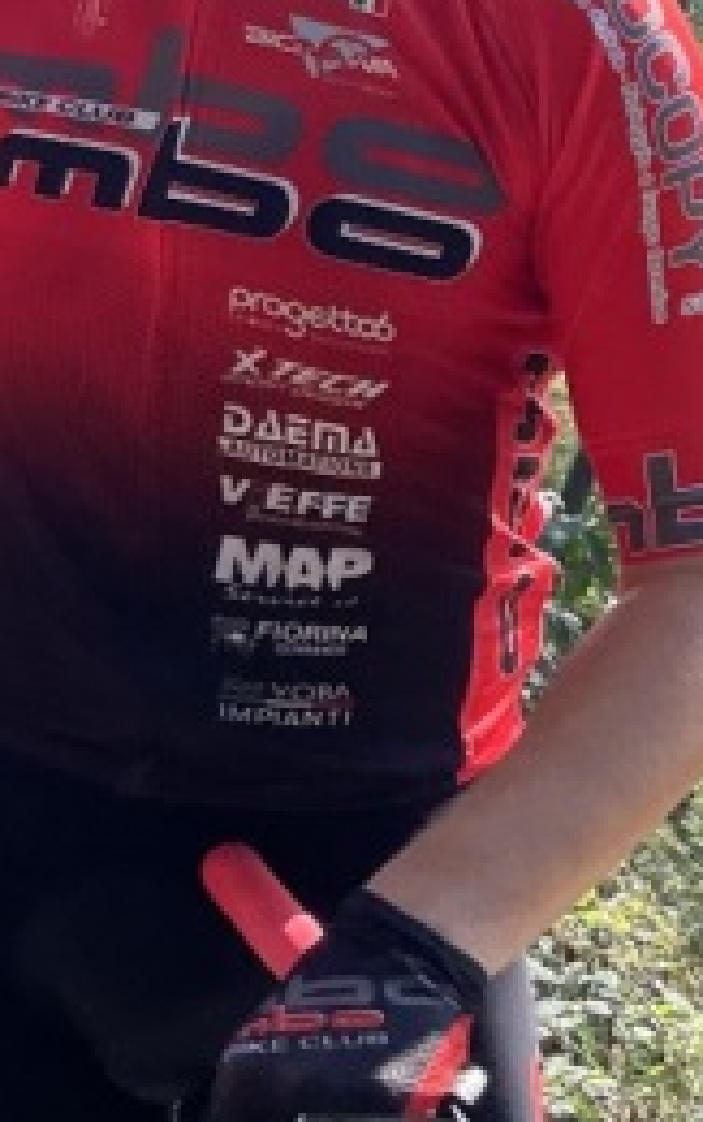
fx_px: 2202
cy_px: 242
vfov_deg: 28.0
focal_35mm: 72
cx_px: -405
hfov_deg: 16.3
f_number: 1.6
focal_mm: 4.2
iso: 32
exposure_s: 1/2817
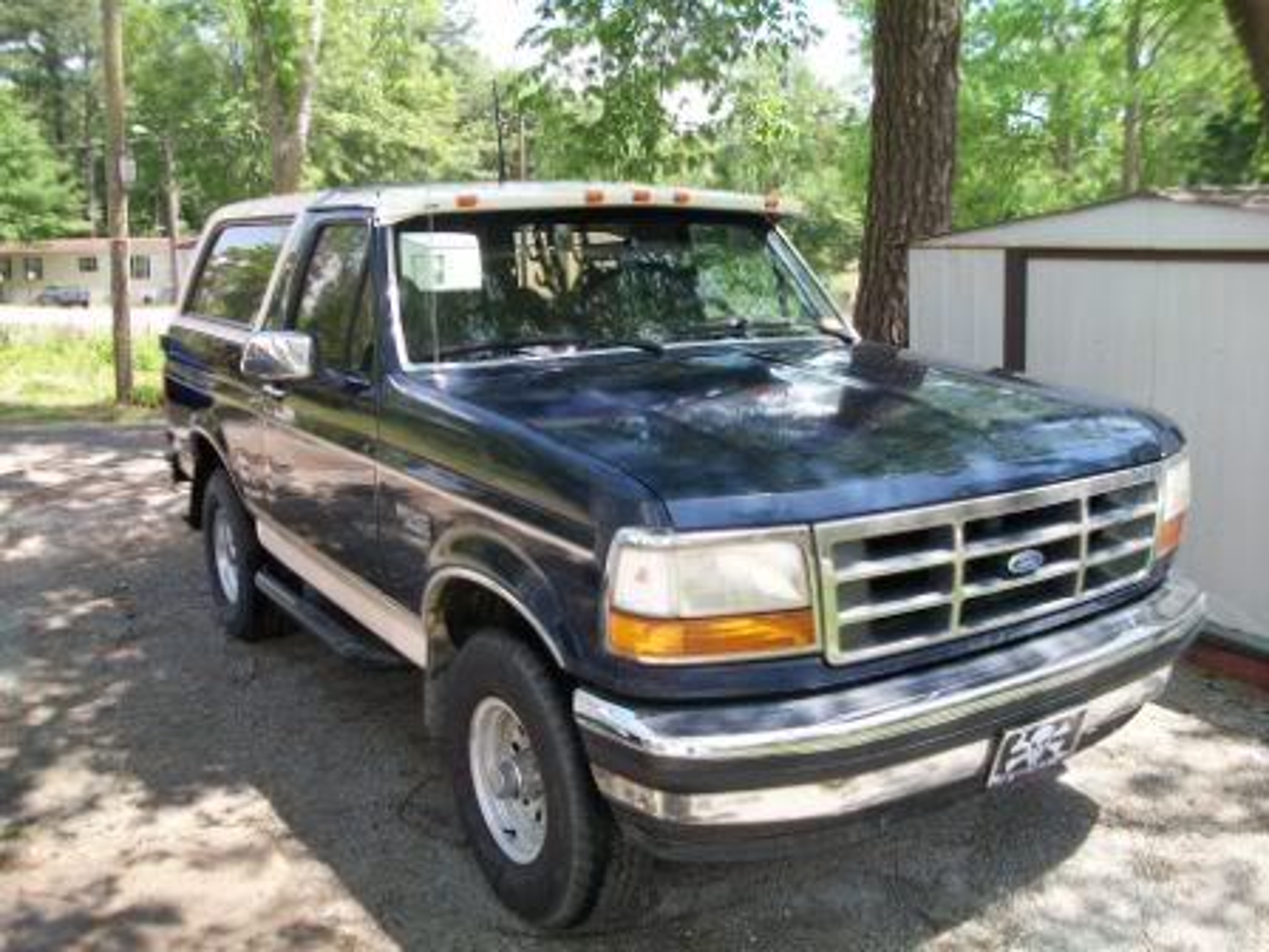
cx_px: 634
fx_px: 1173
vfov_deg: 44.2
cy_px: 476
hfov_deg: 56.8
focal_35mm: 32
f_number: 2.9
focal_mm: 5.7
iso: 80
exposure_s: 1/250
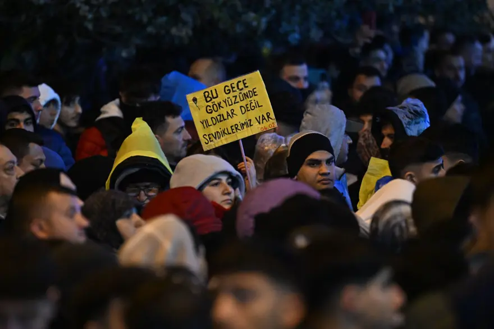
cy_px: 164
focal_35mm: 300
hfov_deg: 6.9
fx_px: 4115
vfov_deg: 4.6
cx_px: 247
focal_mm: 200
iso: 3200
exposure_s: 1/100
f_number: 2.8
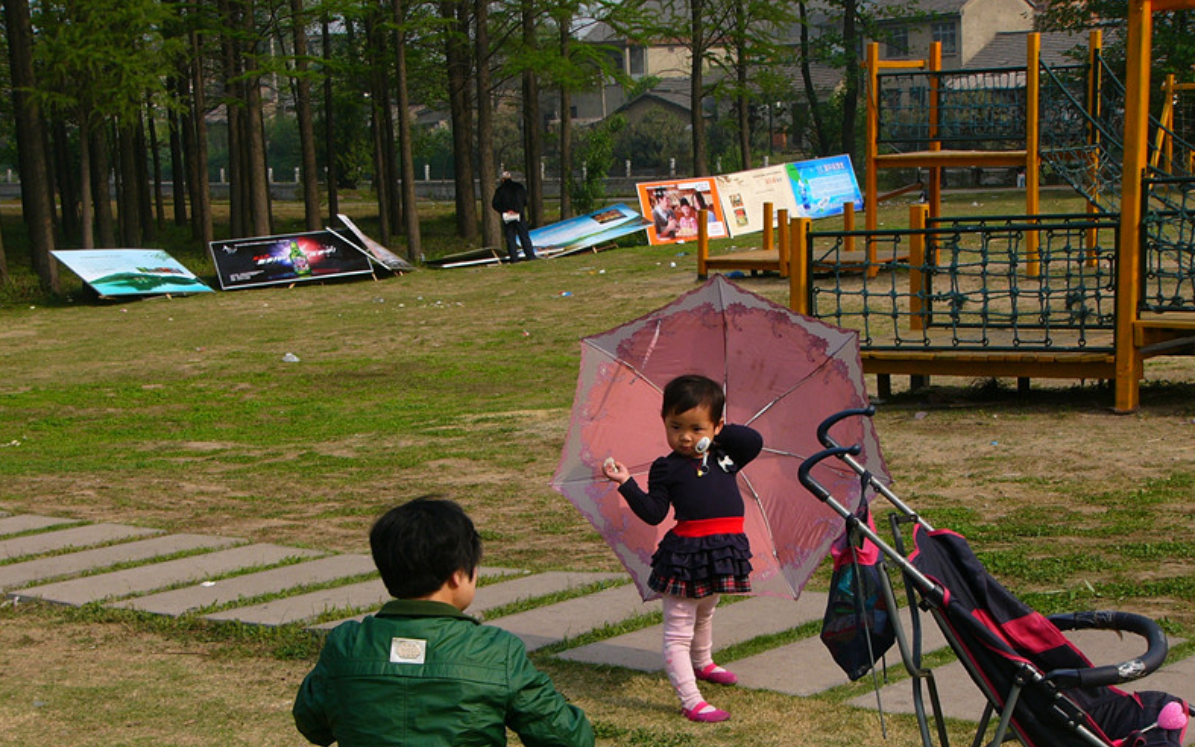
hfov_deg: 29.4
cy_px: 437
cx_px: 600
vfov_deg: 18.6
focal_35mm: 70
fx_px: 2280
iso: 50
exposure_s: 1/500
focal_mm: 10.8
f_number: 4
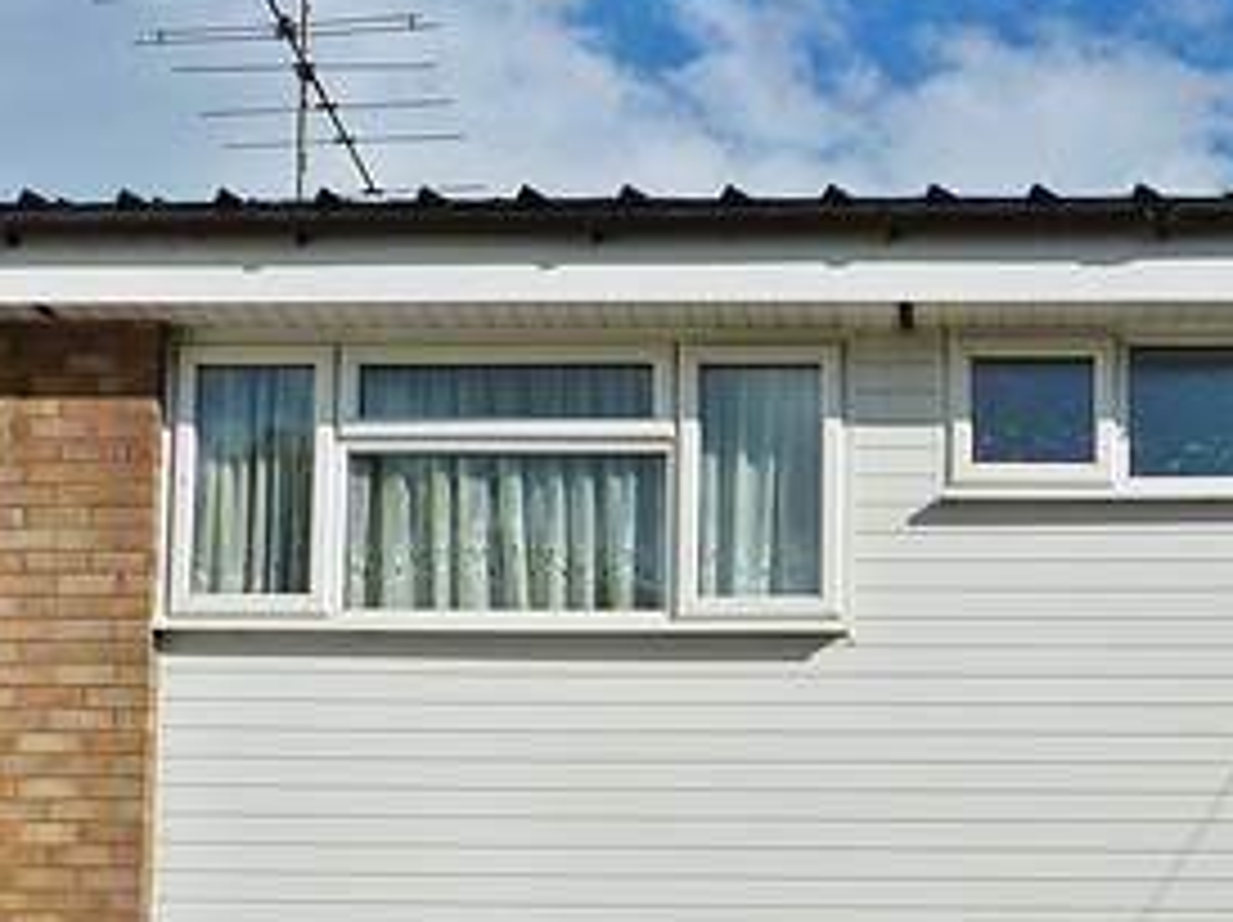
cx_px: 891
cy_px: 1030
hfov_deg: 26.4
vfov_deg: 19.3
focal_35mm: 73
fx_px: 2598
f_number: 5.6
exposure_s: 1/800
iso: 80
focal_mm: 4.1
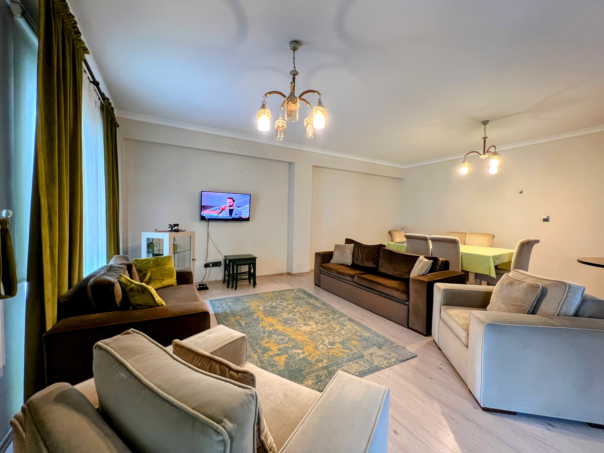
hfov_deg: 106.2
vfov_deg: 89.9
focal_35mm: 13
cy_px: 226
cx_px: 302
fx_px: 227
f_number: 1.8
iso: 320
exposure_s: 1/50
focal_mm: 1.57
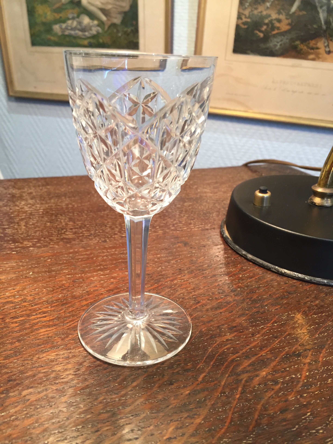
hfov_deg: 48.2
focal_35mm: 29
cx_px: 166
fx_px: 372
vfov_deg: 61.7
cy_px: 222
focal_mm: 4.15
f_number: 2.2
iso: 125
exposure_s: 1/33
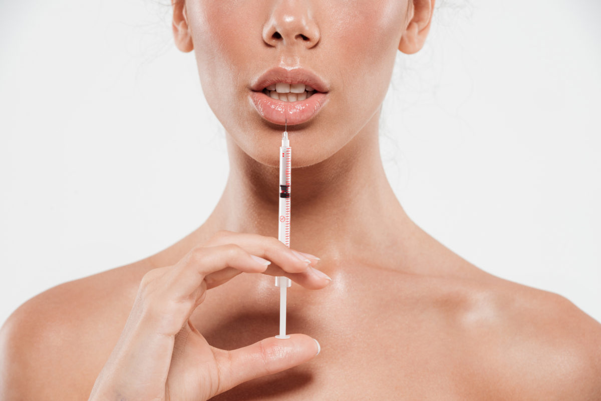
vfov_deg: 8.1
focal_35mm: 170
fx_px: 2839
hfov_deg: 12.1
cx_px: 300
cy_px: 200
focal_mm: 170
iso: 100
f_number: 9
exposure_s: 1/160
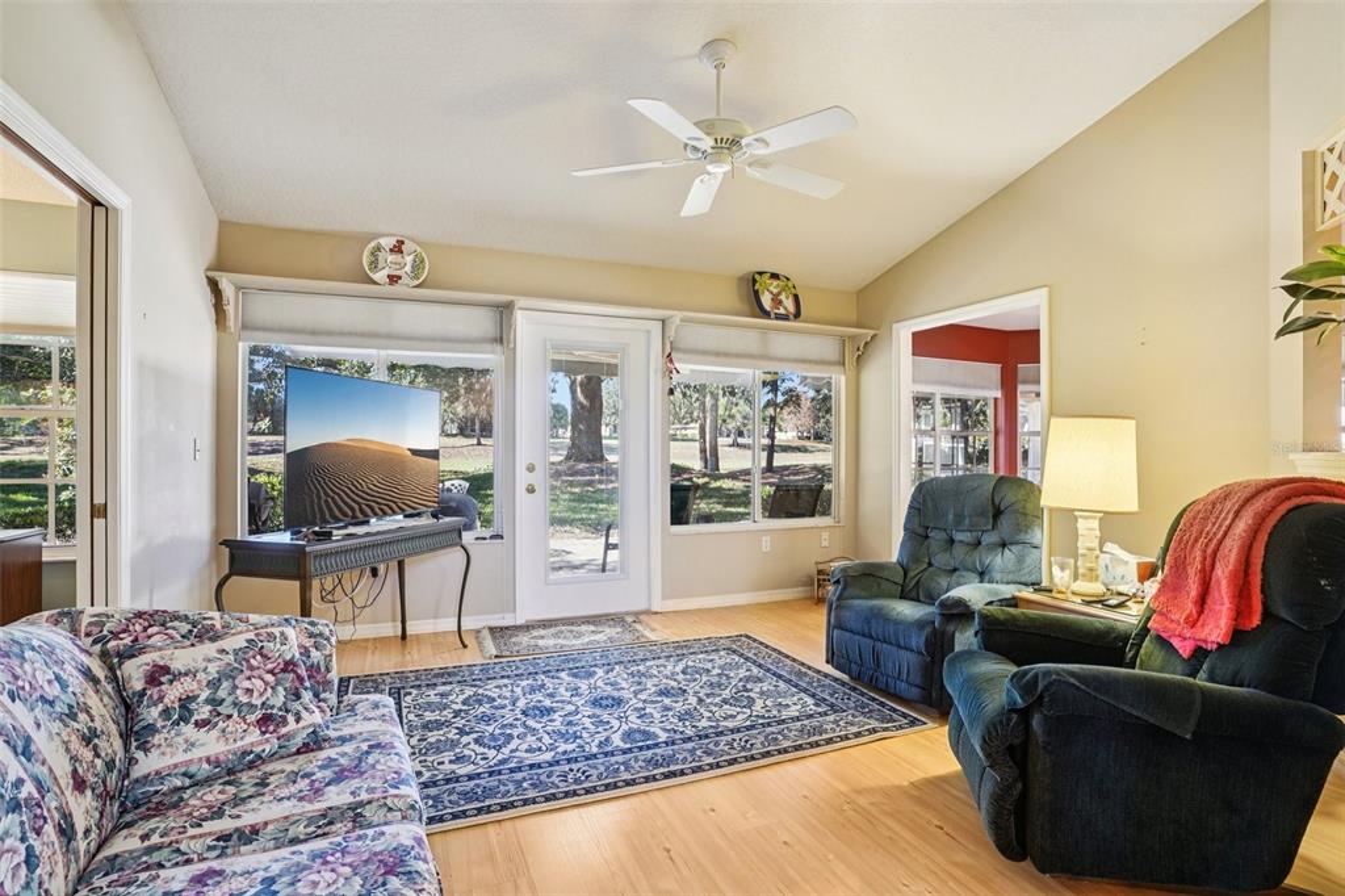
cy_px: 448
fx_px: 672
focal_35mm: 18
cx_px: 672
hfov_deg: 90.0
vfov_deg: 67.3
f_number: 9
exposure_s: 1/8
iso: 400
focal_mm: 18
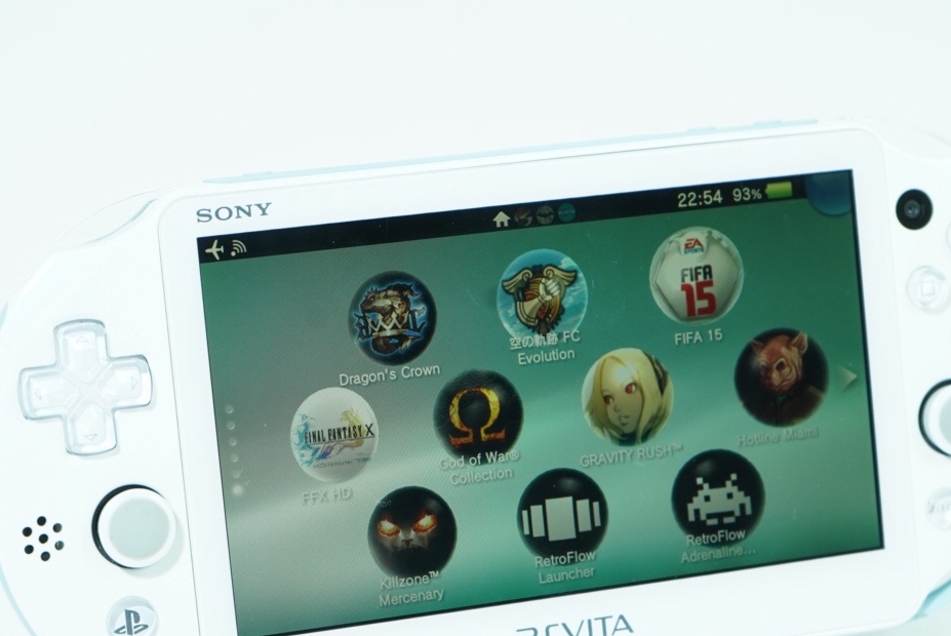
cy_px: 407
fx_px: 3041
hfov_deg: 17.8
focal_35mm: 115
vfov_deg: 11.9
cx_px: 522
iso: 800
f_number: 7.1
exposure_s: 1/80
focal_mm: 66
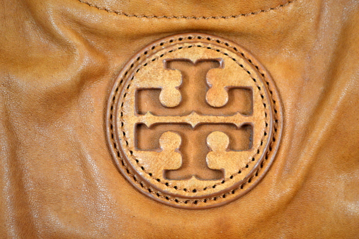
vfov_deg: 16.5
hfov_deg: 24.6
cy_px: 120
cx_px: 180
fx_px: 822
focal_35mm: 82
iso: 400
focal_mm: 55
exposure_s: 1/60
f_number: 5.6
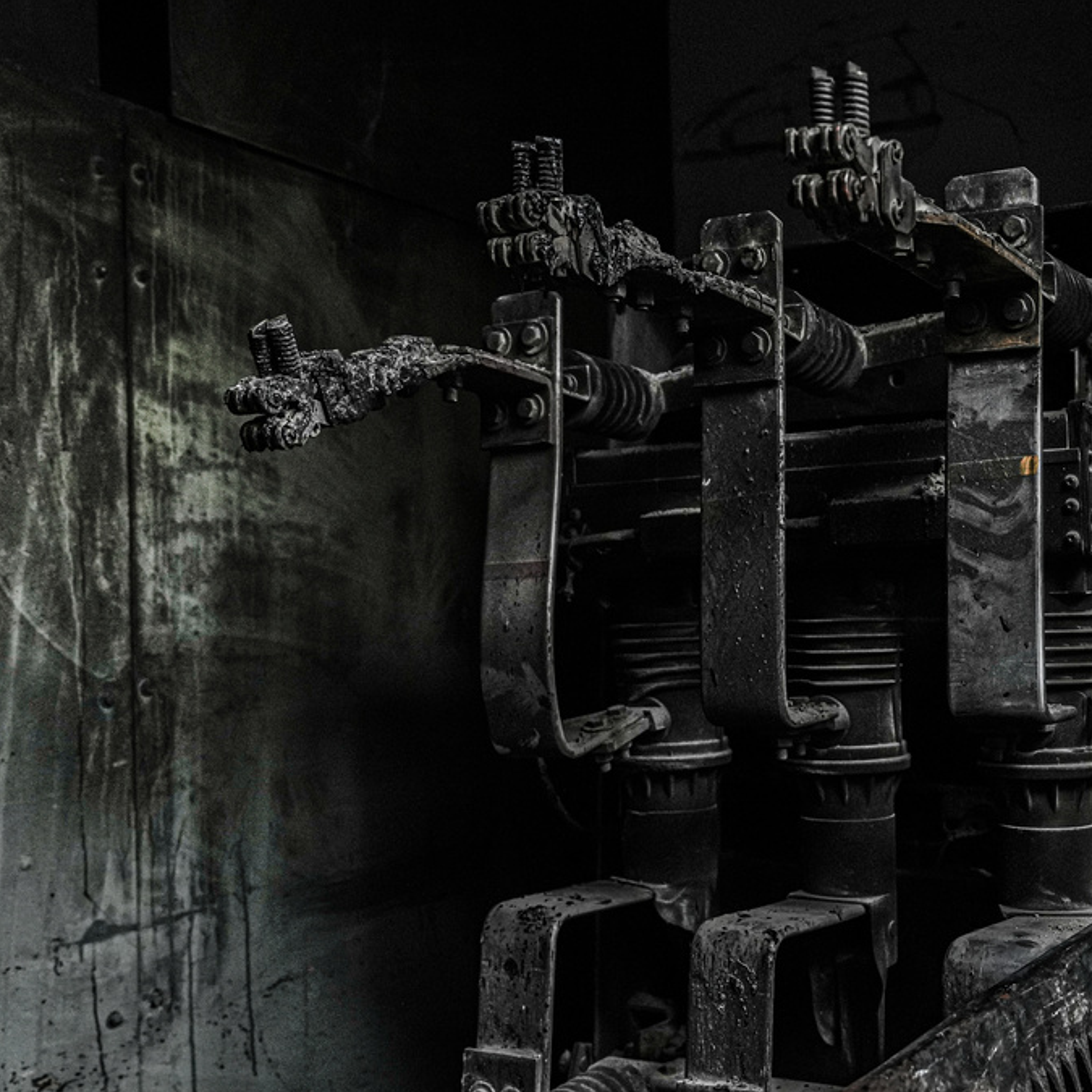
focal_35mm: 40
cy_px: 551
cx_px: 823
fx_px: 1428
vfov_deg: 41.9
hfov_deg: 40.6
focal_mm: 31
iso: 1600
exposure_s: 1/1600
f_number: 4
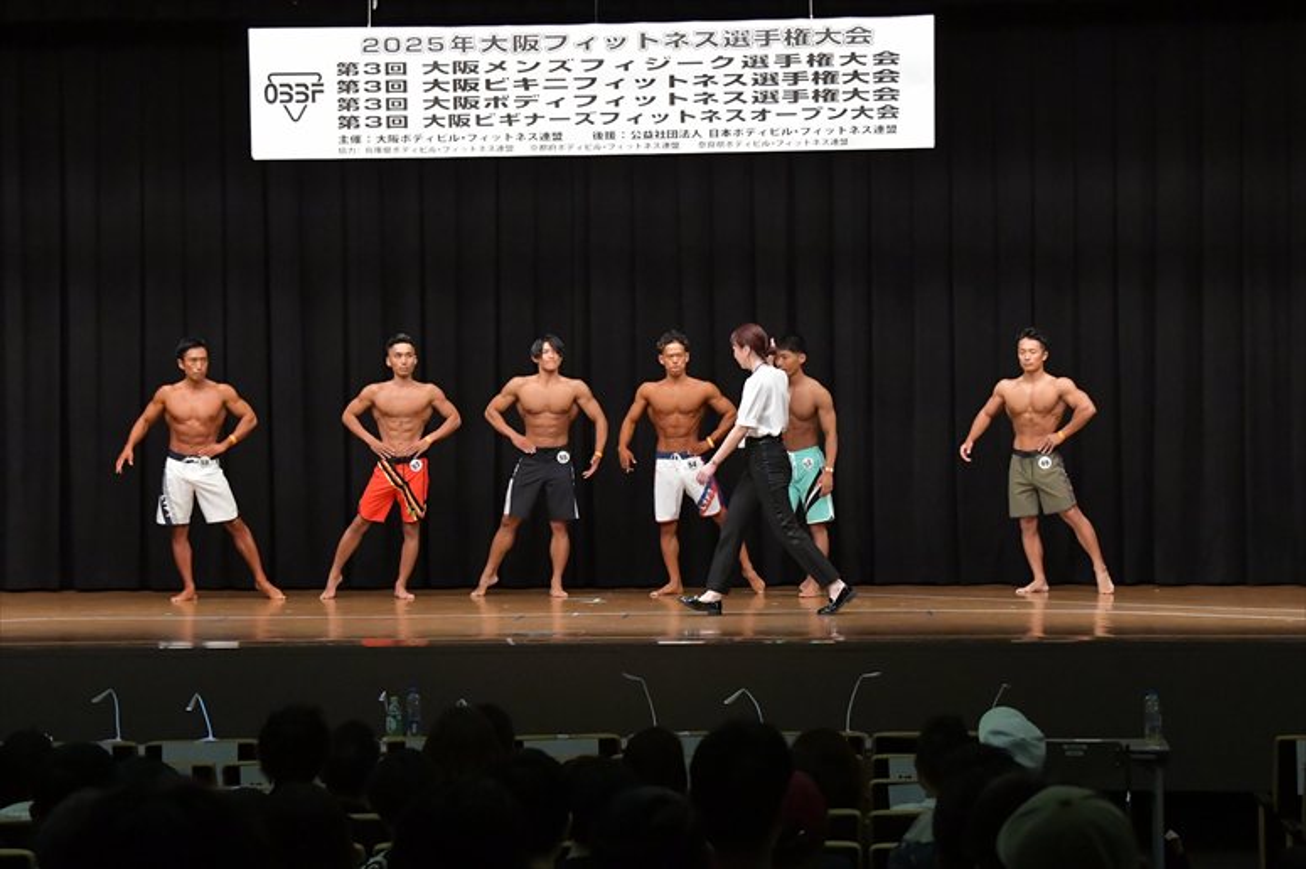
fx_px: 3372
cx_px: 653
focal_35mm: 93
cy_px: 434
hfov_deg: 21.9
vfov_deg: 14.7
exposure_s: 1/400
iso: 6400
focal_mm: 62
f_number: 5.6
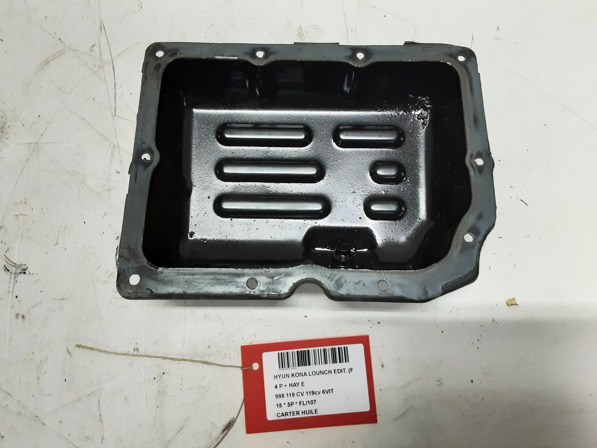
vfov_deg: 51.4
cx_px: 298
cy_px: 224
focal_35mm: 27
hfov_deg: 65.3
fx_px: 466
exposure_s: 1/33
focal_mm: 2.91
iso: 125
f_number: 1.9
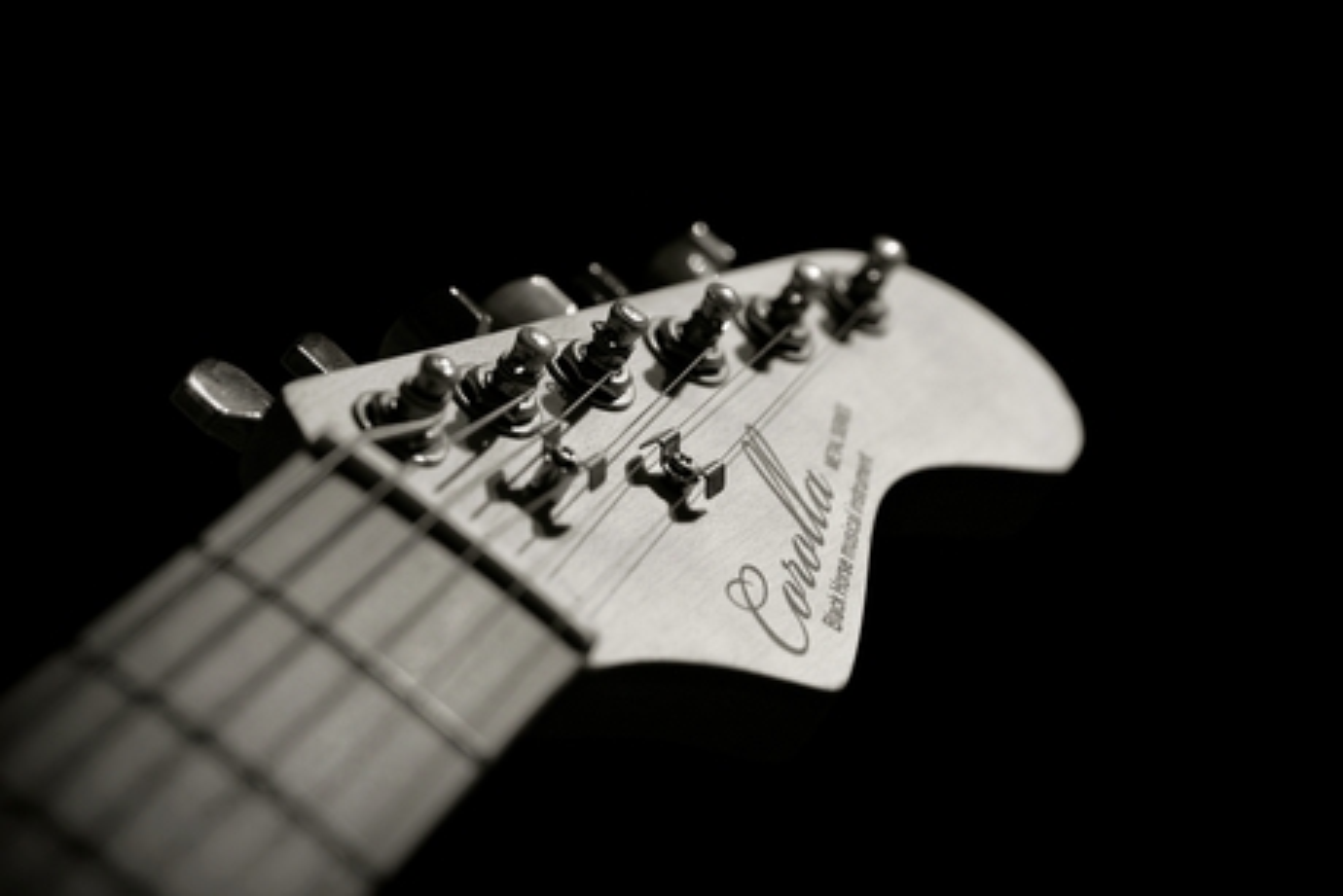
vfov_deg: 11.4
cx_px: 672
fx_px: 4478
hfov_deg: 17.1
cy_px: 448
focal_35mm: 120
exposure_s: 1/40
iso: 640
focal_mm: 80
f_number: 5
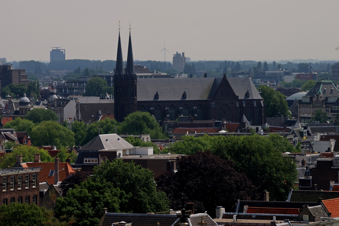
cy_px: 113
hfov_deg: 8.0
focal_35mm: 256
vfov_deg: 5.4
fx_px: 2411
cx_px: 169
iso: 125
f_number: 9
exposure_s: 1/125
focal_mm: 170
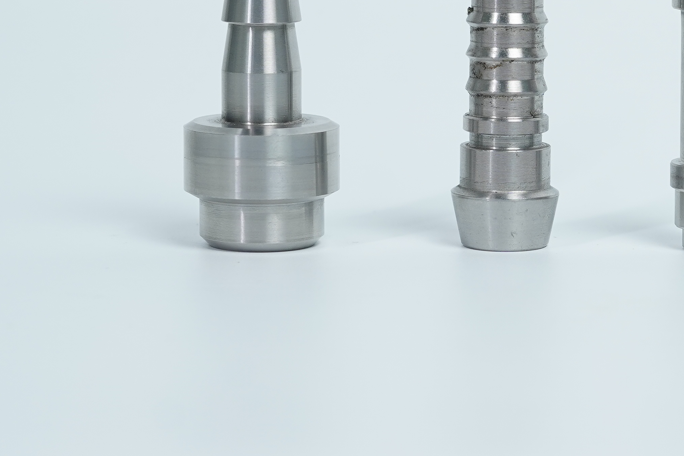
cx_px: 598
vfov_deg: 9.4
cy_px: 78
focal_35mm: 146
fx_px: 2774
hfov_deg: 13.9
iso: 320
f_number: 4.5
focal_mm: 50
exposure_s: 1/160
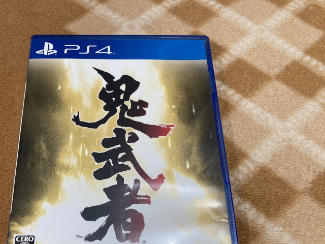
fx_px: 329
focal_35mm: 35
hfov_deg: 52.1
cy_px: 151
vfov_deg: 40.4
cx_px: 123
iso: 64
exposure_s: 1/50
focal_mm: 3.99
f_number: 1.8
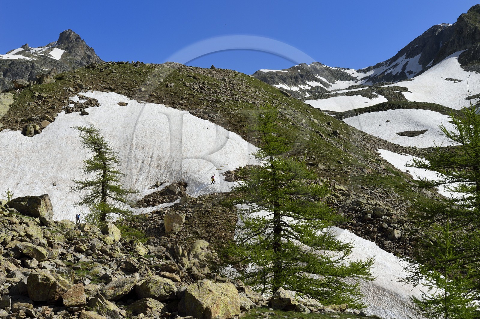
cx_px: 240
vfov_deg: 22.6
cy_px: 160
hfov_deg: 33.4
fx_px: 799
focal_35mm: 60
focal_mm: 60
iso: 200
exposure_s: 1/320
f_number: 14
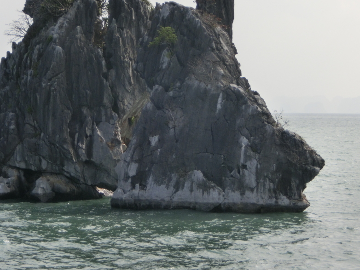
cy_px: 136
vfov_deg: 10.3
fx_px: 1498
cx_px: 149
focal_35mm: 144
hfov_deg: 13.7
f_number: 5.4
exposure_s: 1/800
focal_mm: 19.54
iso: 80
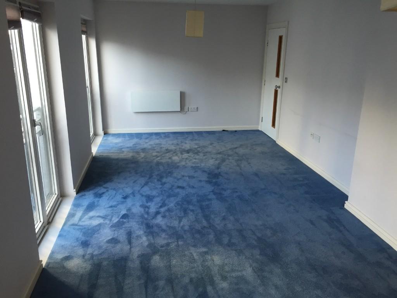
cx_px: 198
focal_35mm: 29
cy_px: 149
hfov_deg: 61.7
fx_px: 333
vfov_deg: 48.2
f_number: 2.2
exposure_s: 1/33
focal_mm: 4.15
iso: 40
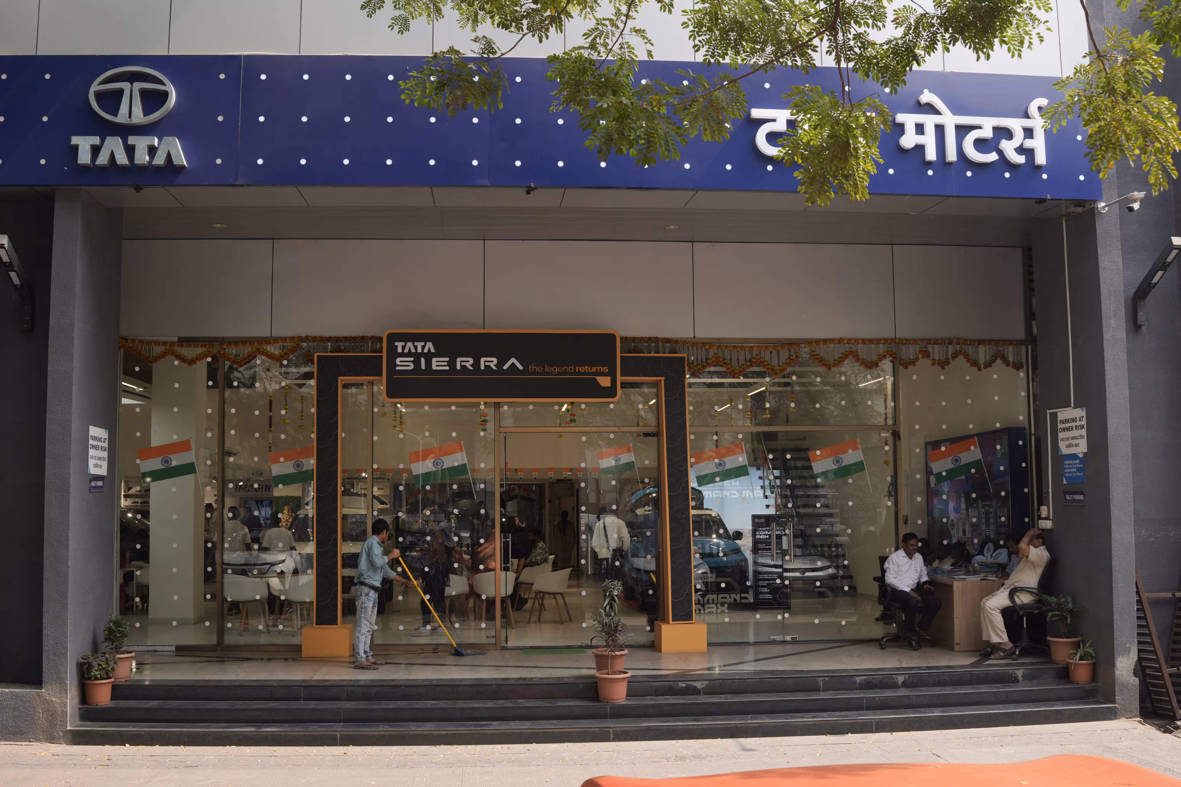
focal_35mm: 36
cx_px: 590
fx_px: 1181
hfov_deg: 53.1
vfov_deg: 36.9
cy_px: 394
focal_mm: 24
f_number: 6.7
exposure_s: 1/125
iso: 160
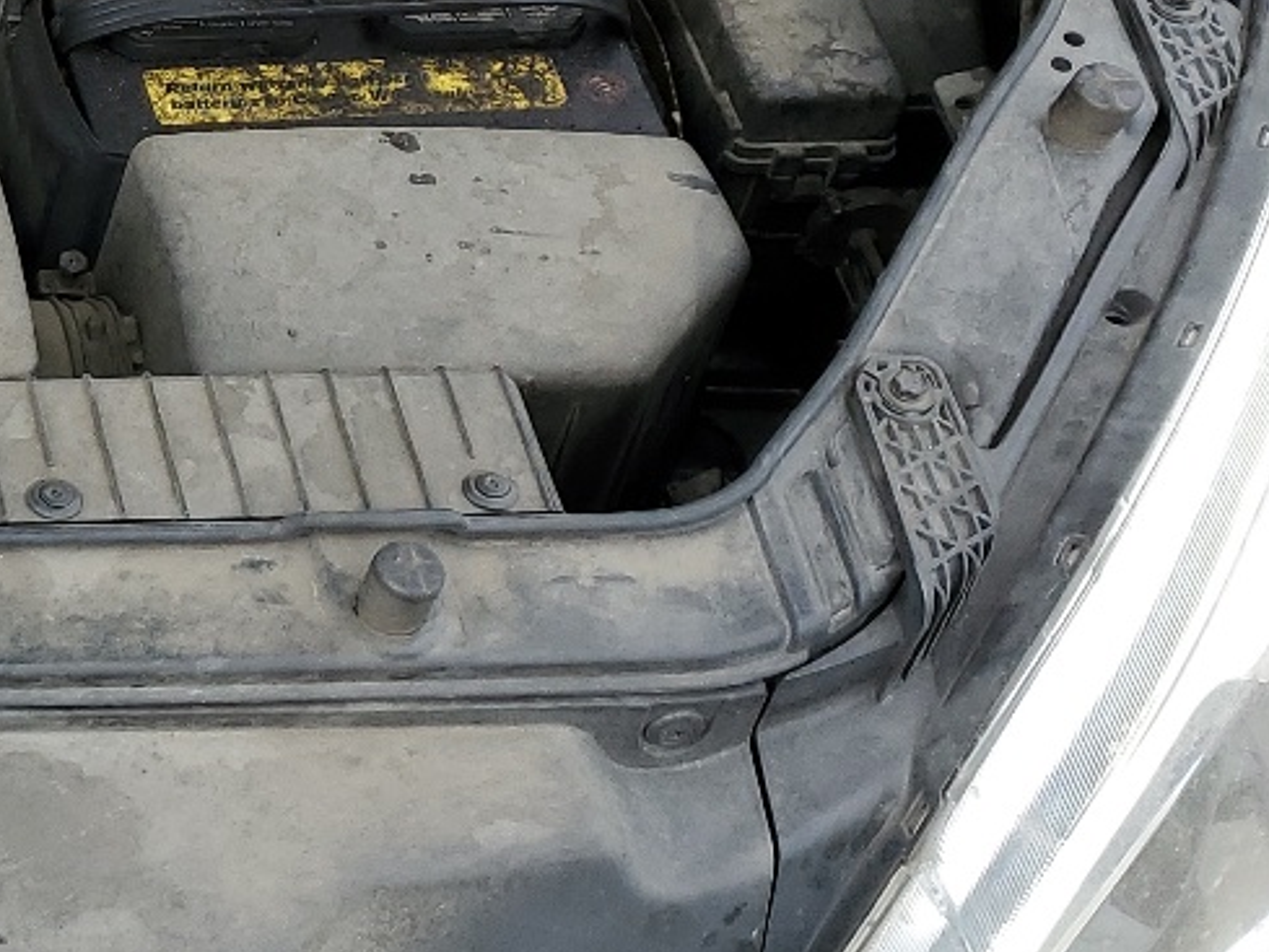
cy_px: 366
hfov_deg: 19.5
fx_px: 3117
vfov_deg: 17.4
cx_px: -721
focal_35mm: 85
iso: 50
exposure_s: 1/385
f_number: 1.5
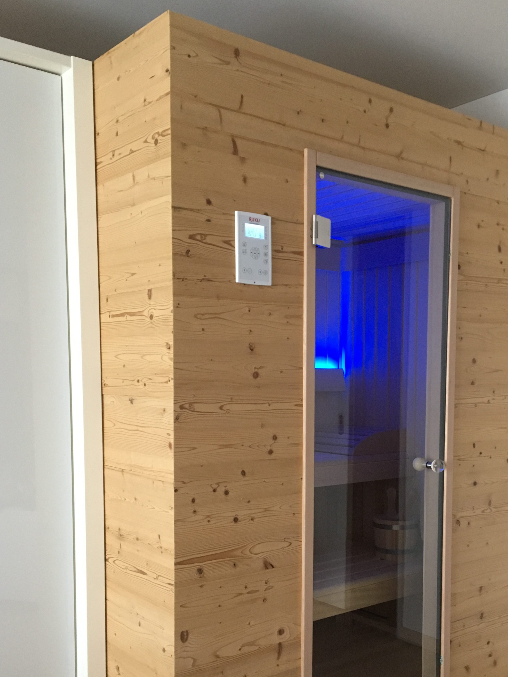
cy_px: 442
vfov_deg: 47.2
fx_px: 763
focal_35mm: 39
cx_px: 318
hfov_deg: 36.6
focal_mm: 4.15
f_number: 2.2
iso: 160
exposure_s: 1/33
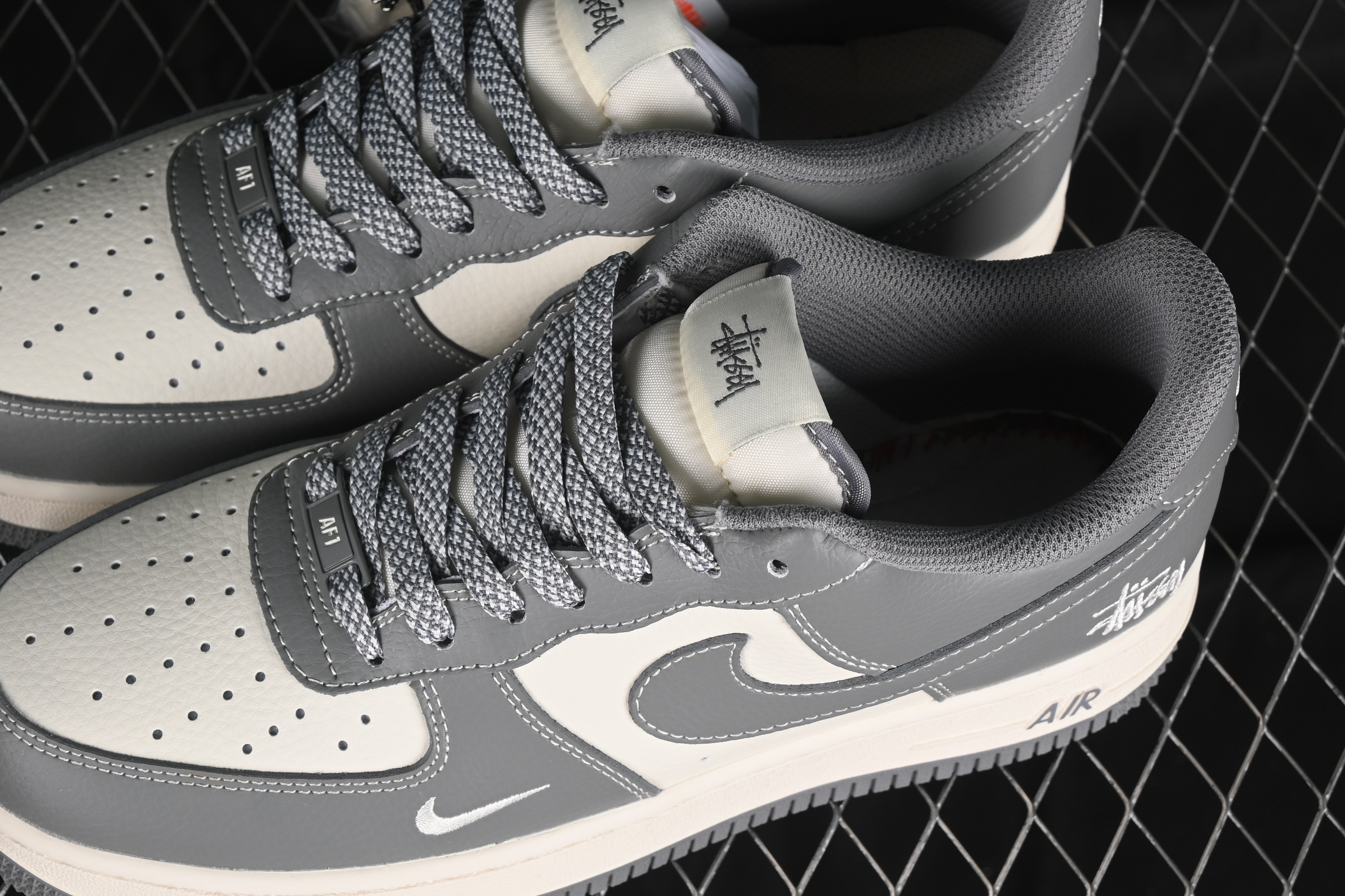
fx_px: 3698
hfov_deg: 20.6
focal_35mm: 99
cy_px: 411
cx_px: 540
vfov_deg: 13.8
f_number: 7.1
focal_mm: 50
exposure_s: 1/80
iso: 160
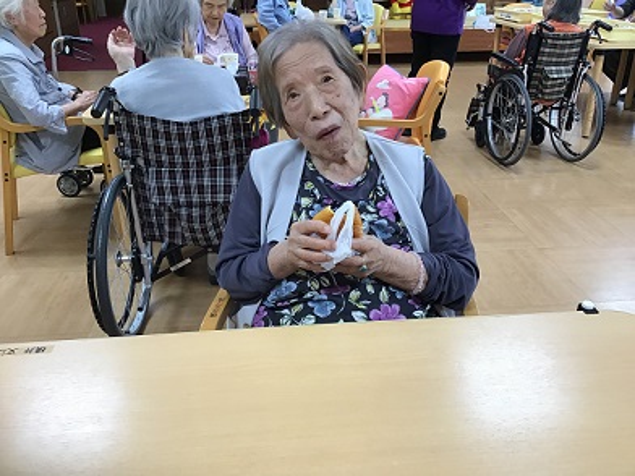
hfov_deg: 58.4
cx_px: 318
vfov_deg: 45.4
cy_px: 238
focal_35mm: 31
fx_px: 569
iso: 32
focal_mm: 3.3
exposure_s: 1/30
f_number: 2.4
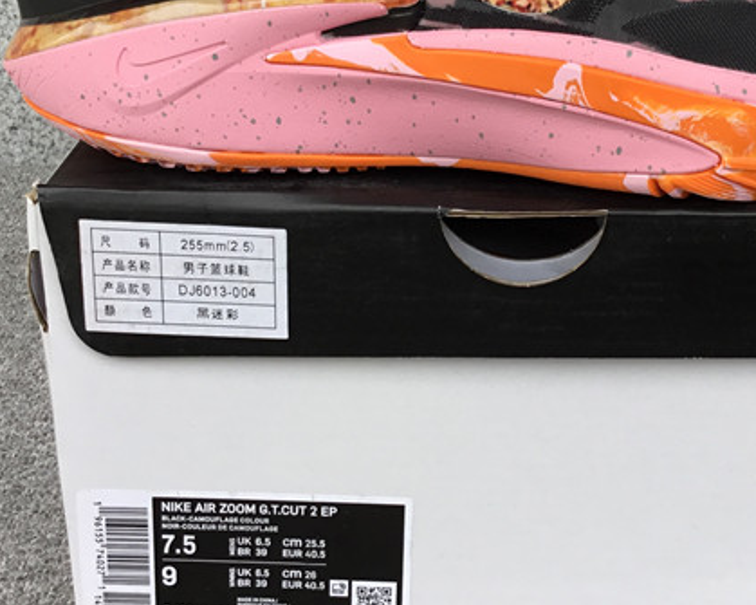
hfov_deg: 28.8
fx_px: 1454
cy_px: 116
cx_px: 534
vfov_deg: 23.1
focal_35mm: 65
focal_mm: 3.3
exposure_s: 1/141
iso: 25
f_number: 2.4
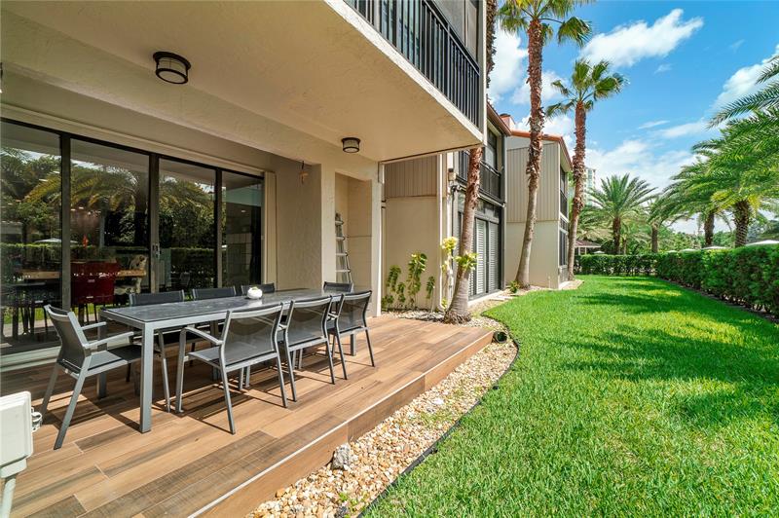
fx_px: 324
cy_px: 259
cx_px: 390
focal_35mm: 15
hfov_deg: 100.4
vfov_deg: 77.2
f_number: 11
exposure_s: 1/100
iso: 100
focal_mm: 10
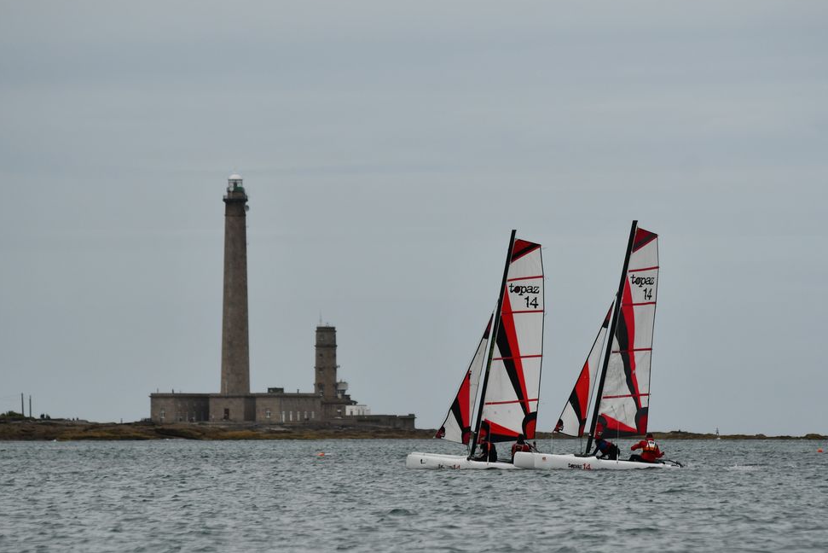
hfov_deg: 6.5
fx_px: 7247
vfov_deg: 4.4
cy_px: 288
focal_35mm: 315
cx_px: 440
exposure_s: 1/5000
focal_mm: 170
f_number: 5.6
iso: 320
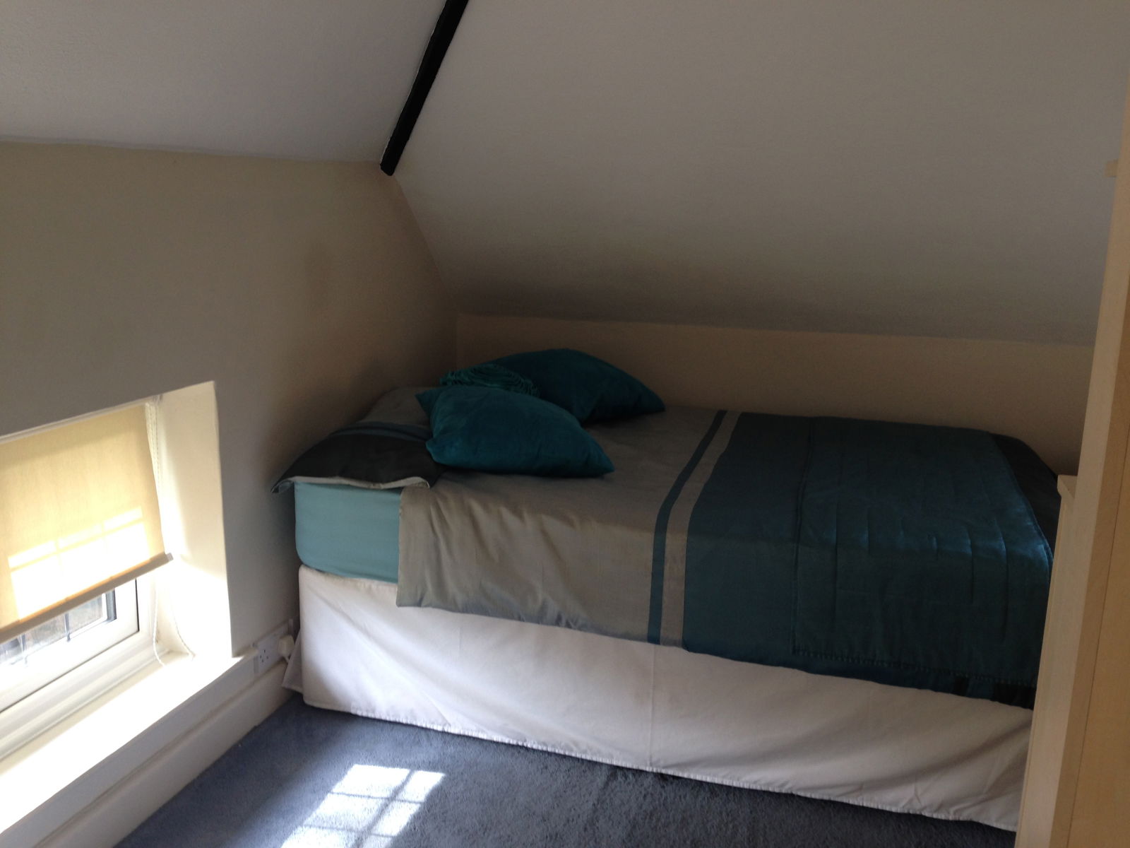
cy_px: 424
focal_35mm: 33
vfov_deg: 42.9
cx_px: 565
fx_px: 1077
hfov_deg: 55.4
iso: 50
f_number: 2.4
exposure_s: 1/30
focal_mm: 4.12
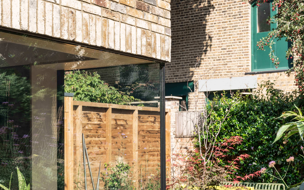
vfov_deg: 18.6
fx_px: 572
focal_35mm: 69
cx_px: 152
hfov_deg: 29.8
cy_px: 165
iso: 100
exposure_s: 1/50
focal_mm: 45
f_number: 11
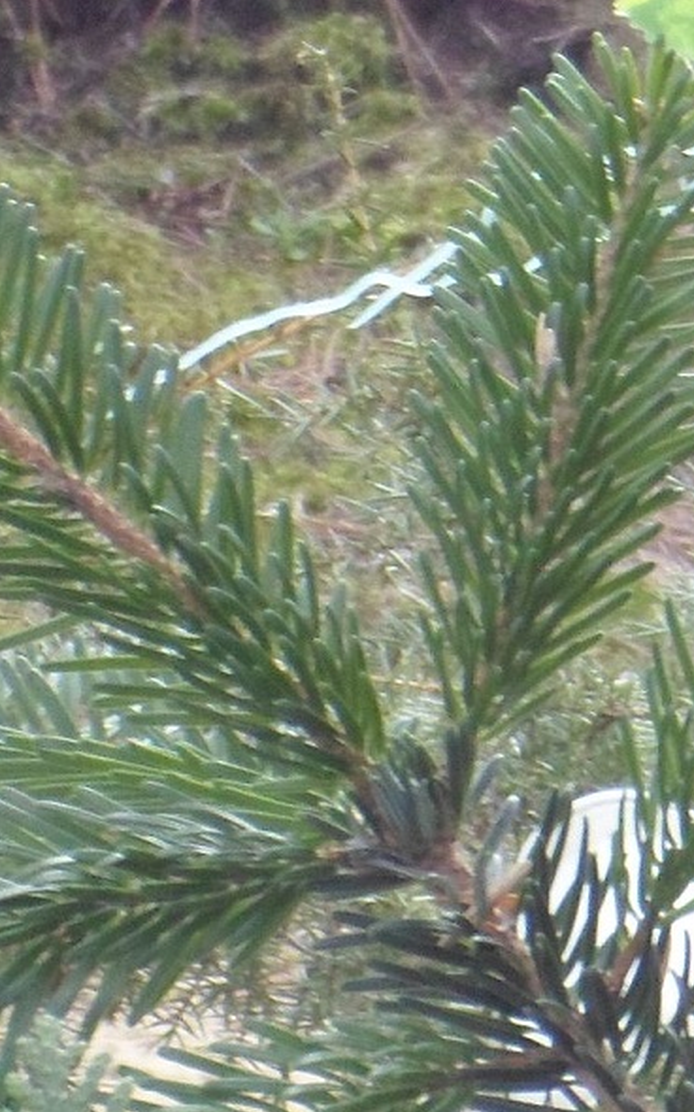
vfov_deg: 5.1
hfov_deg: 3.2
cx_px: 1528
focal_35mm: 408
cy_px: 226
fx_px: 12350
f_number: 6.3
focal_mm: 22.5
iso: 160
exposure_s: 1/60
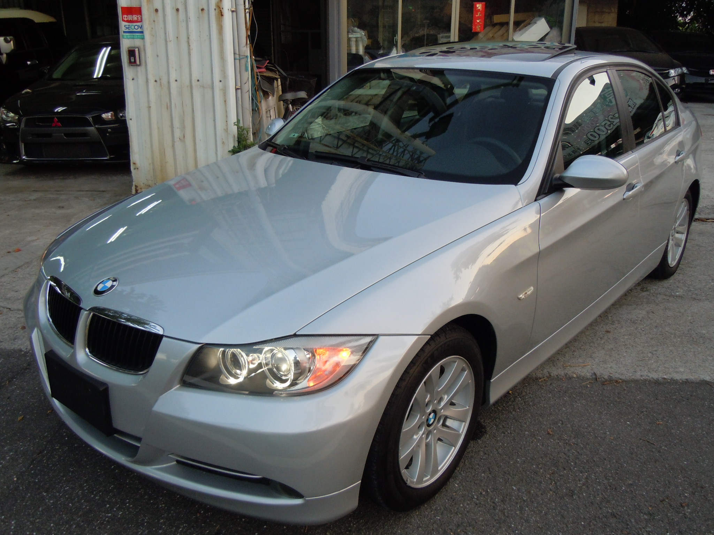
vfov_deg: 46.8
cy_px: 268
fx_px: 619
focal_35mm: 30
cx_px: 357
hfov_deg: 60.0
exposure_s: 1/60
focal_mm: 5.4
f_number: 3.5
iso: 250
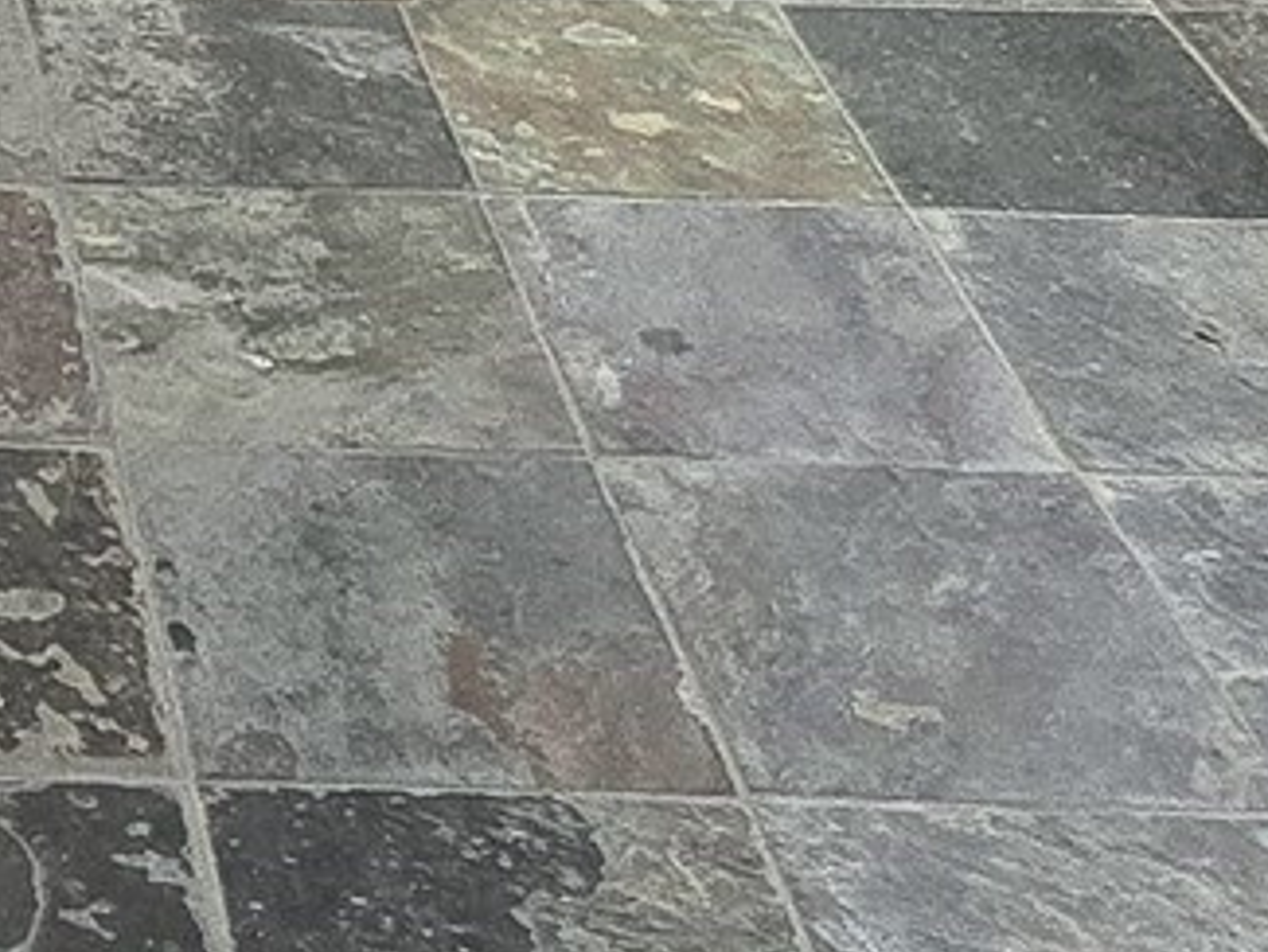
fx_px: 3005
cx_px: -570
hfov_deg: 20.7
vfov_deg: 14.5
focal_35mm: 82
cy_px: -1014
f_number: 2.2
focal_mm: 2.2
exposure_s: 1/60.2
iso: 160
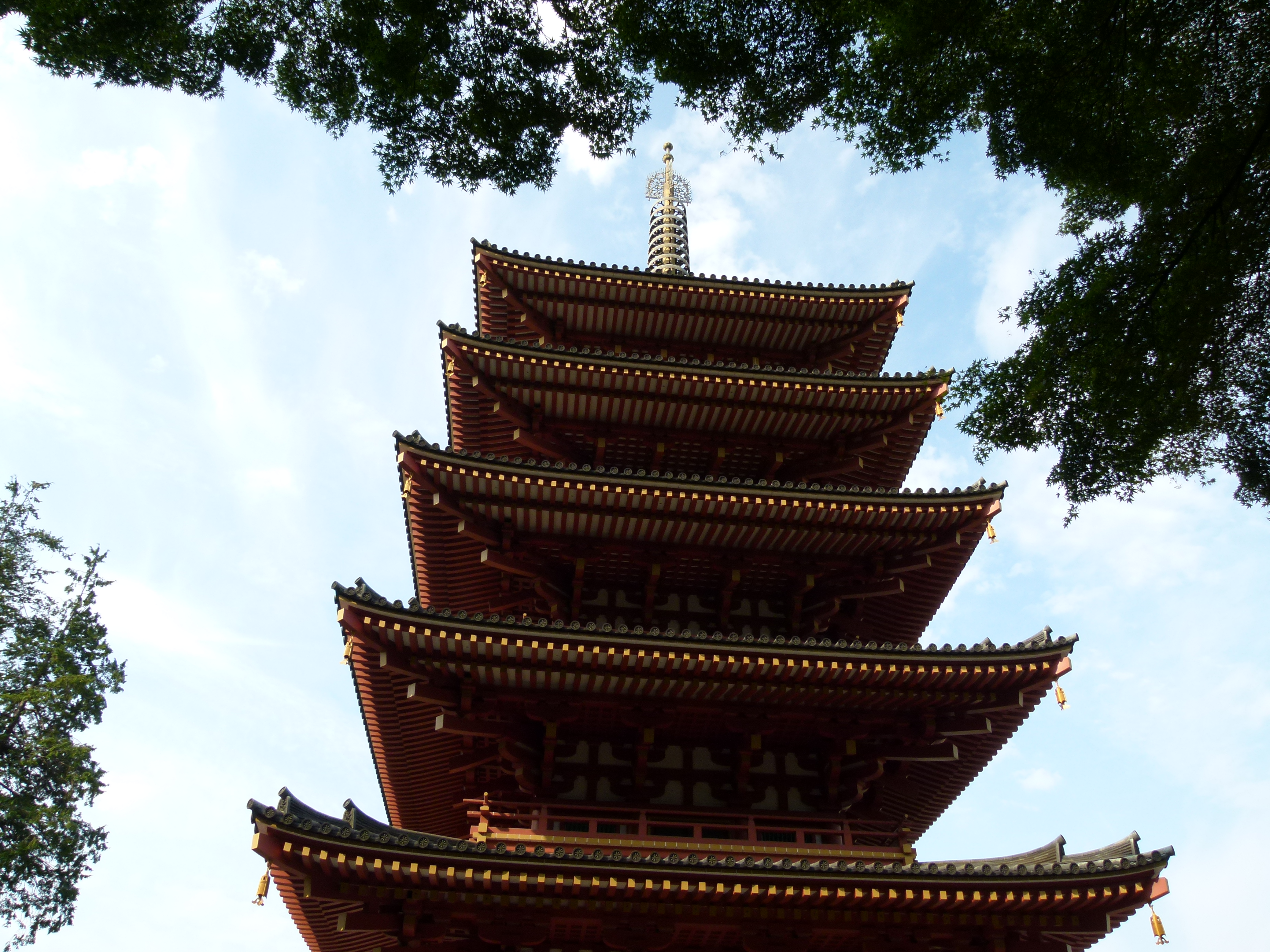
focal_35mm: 26
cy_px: 468
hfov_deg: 67.3
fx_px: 954
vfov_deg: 53.1
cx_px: 656
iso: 100
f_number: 4
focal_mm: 4.5
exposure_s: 1/320
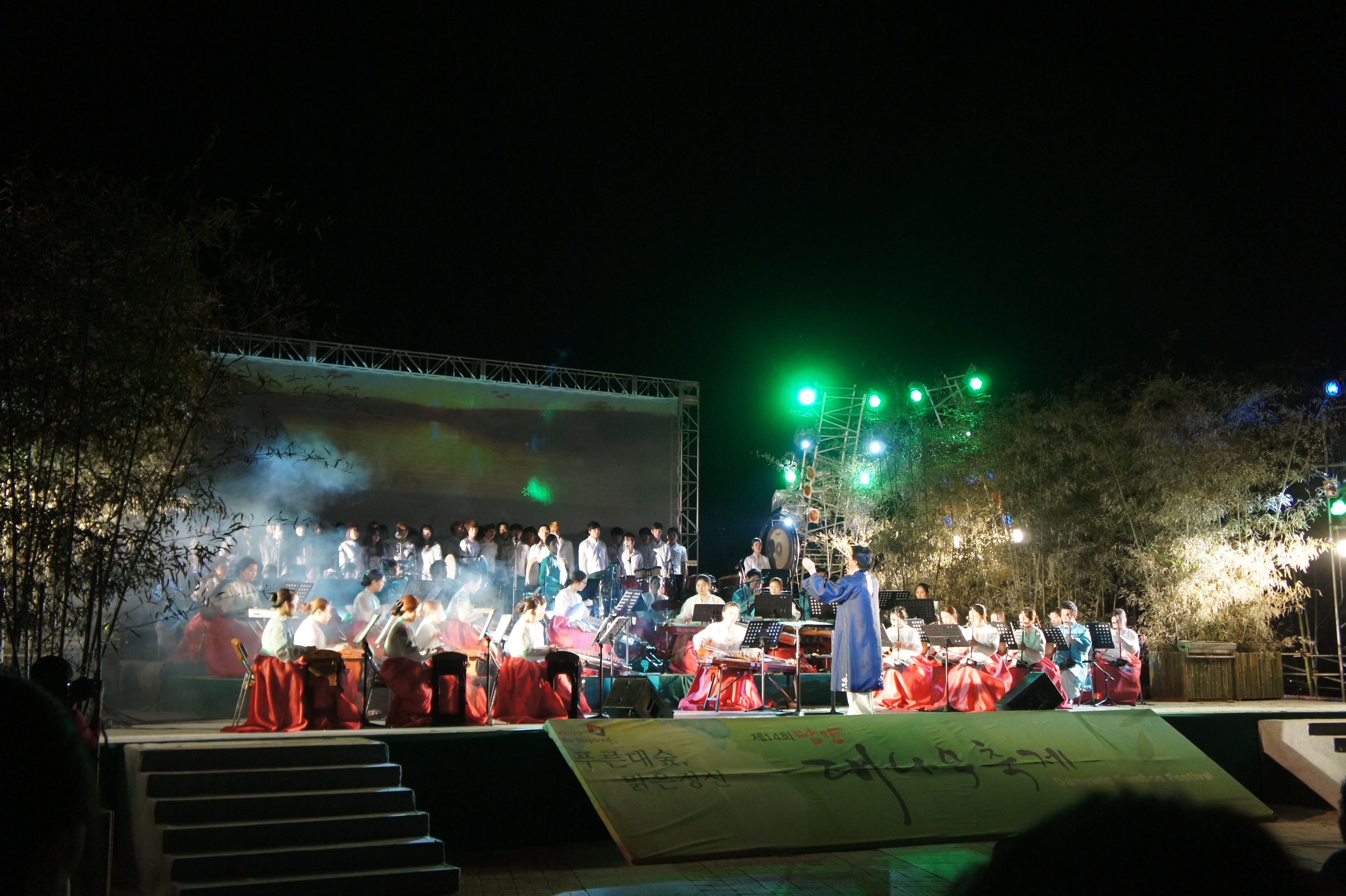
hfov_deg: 48.0
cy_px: 448
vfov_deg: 33.0
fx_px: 1513
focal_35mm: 40
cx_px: 673
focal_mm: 27
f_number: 4
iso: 1600
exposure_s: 1/30
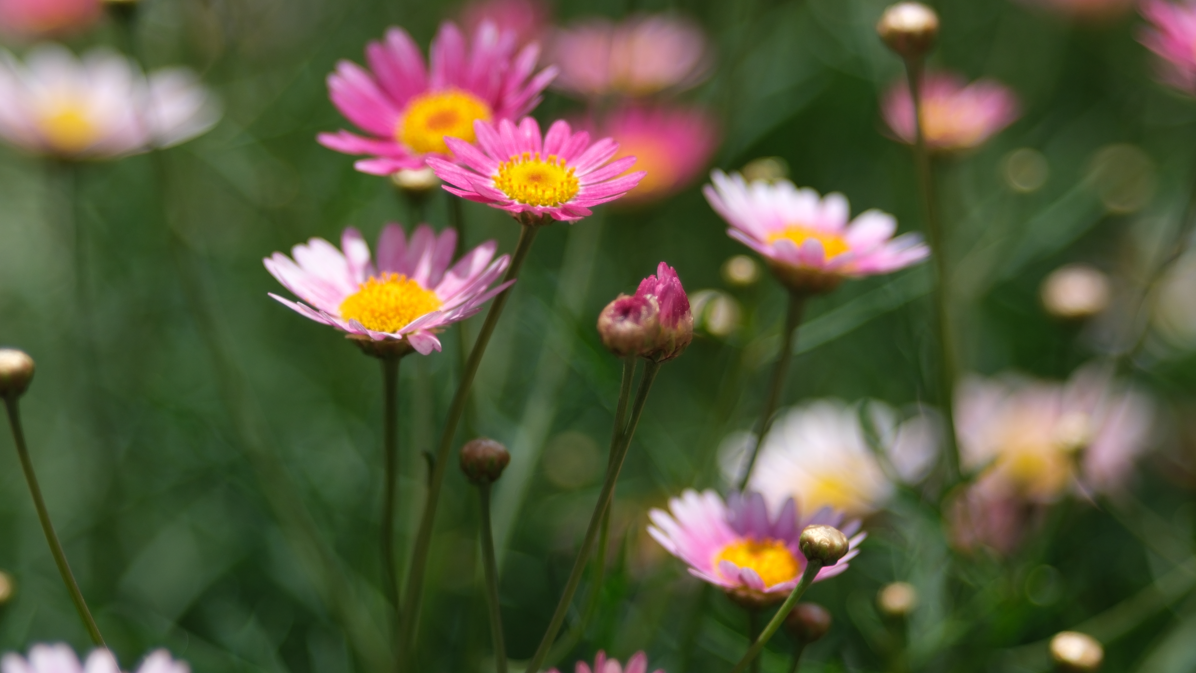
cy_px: 263
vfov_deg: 6.9
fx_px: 5613
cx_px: 493
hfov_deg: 12.2
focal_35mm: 177
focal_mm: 75
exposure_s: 1/5800
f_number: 1.8
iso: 125
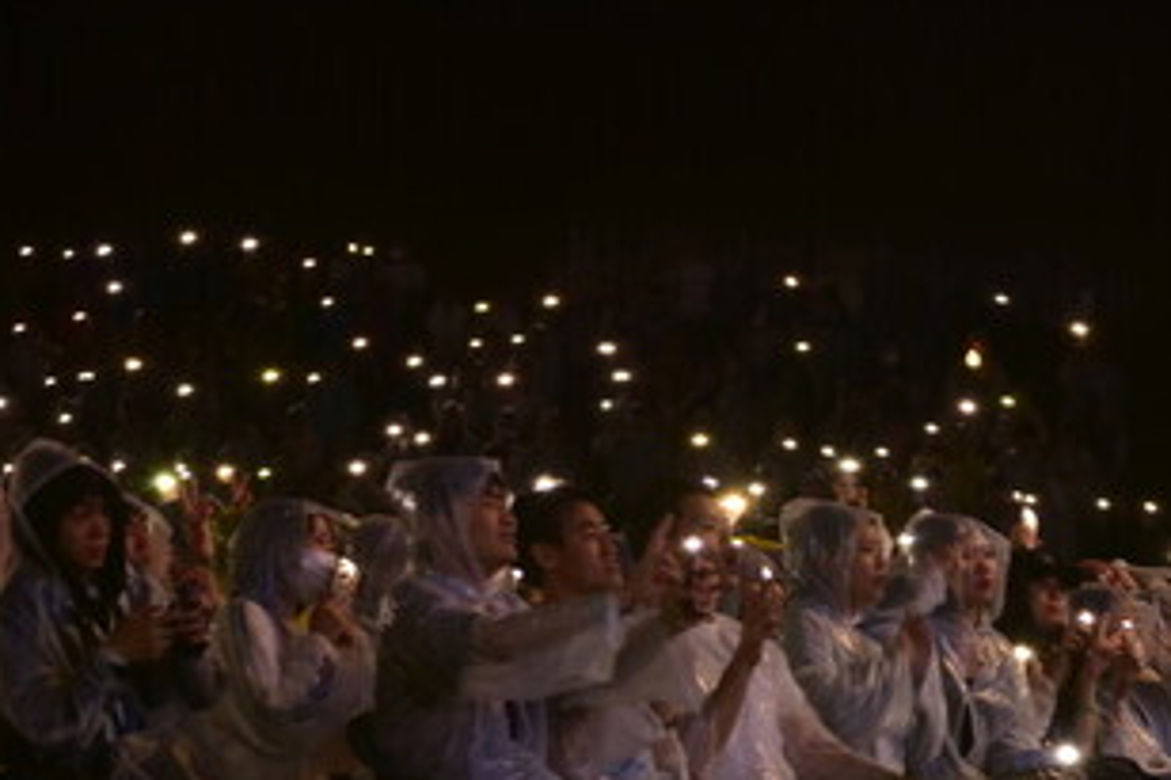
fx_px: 5233
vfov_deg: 8.5
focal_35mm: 161
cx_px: 939
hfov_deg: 12.7
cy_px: 392
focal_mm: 55
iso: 100
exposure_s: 1/13
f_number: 4.5
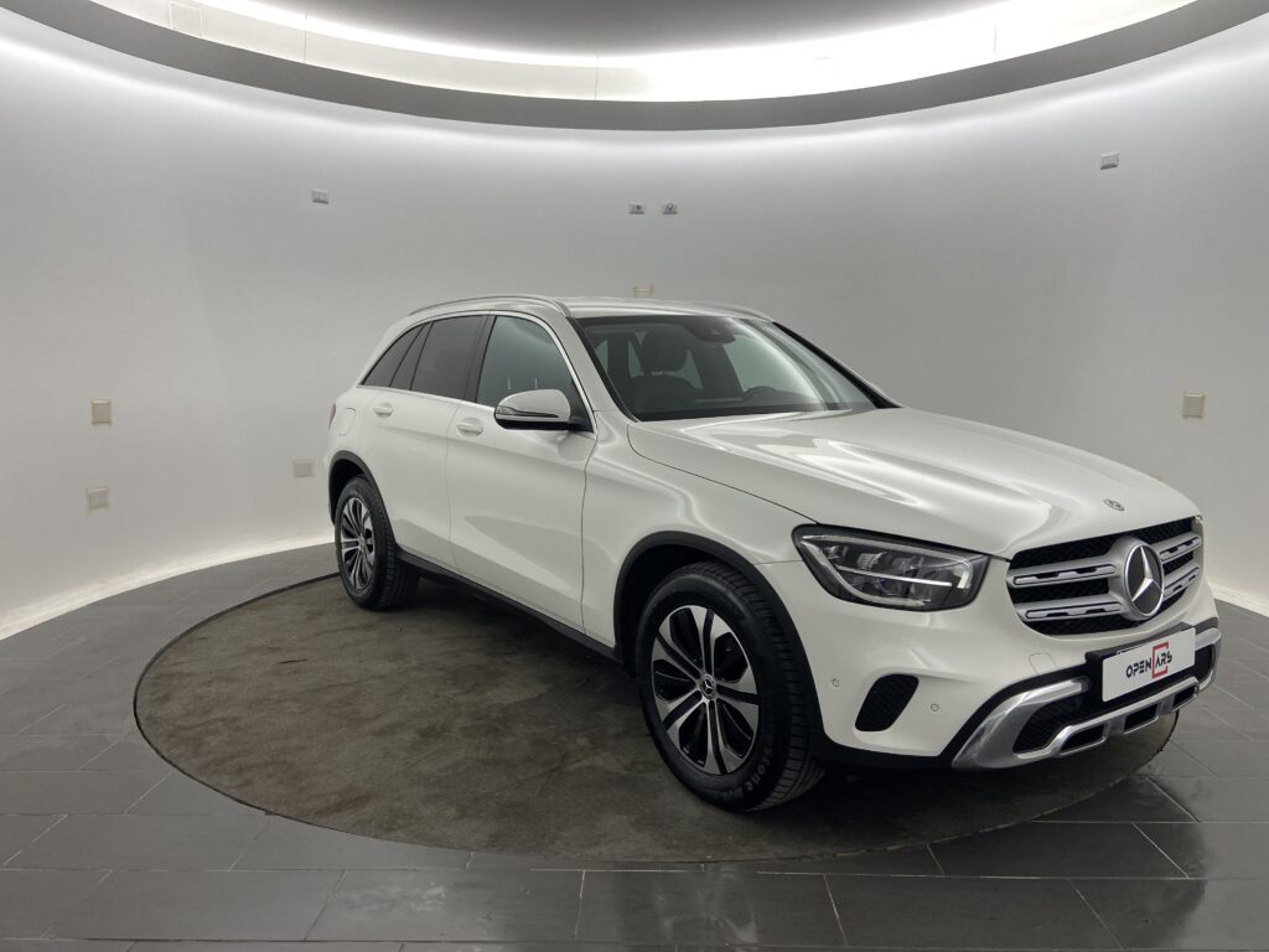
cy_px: 476
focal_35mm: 26
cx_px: 634
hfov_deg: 67.3
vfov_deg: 53.1
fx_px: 953
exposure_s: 1/100
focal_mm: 4.25
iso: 64
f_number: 1.8
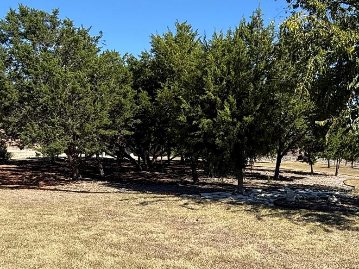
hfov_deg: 49.3
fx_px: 384
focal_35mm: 37
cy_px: 180
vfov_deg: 38.2
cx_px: 238
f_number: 2.2
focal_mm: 2.22
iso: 50
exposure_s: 1/1033
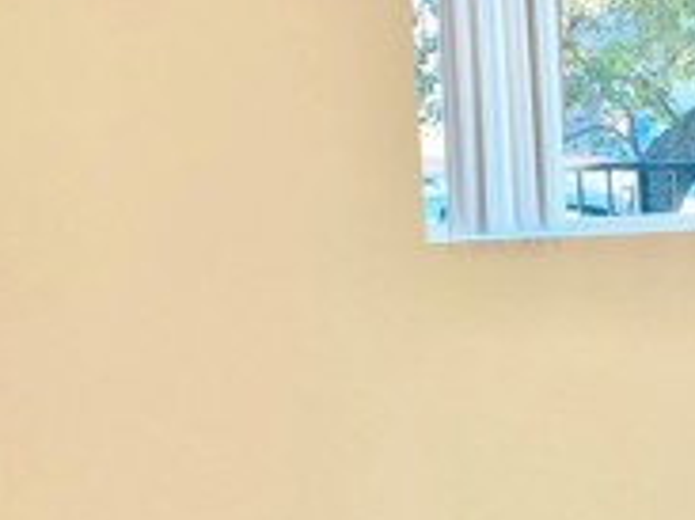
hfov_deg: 18.3
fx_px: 1826
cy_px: 383
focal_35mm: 91
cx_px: 1143
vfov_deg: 16.1
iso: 80
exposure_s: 1/120
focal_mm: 4.25
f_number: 1.8
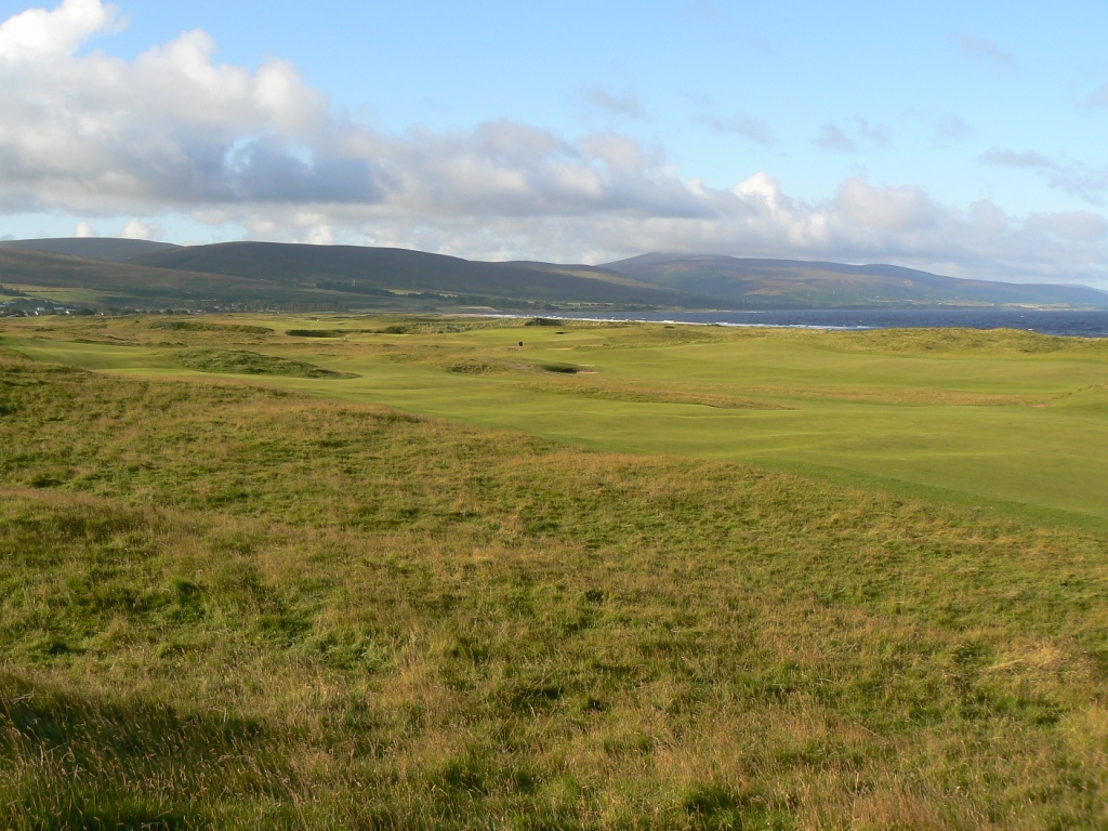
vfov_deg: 39.7
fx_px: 1152
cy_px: 416
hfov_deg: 51.4
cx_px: 554
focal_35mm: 36
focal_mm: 6
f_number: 5.6
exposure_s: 1/320
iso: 80
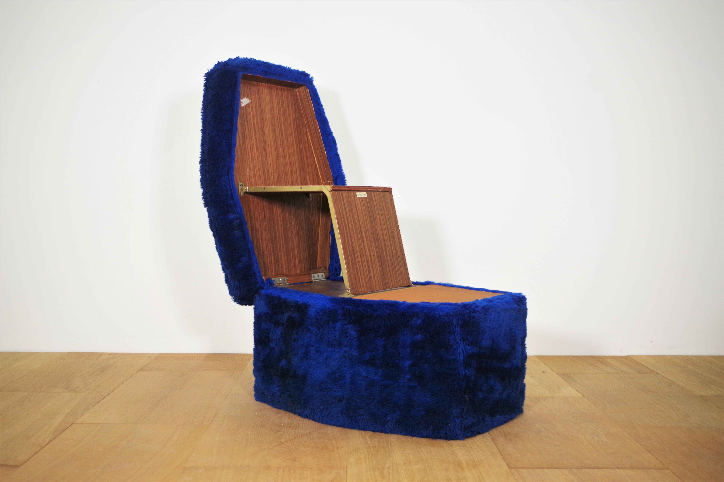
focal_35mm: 39
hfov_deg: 49.6
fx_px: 784
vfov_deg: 34.2
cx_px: 362
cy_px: 241
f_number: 4
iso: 400
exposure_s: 1/60
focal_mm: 26.25
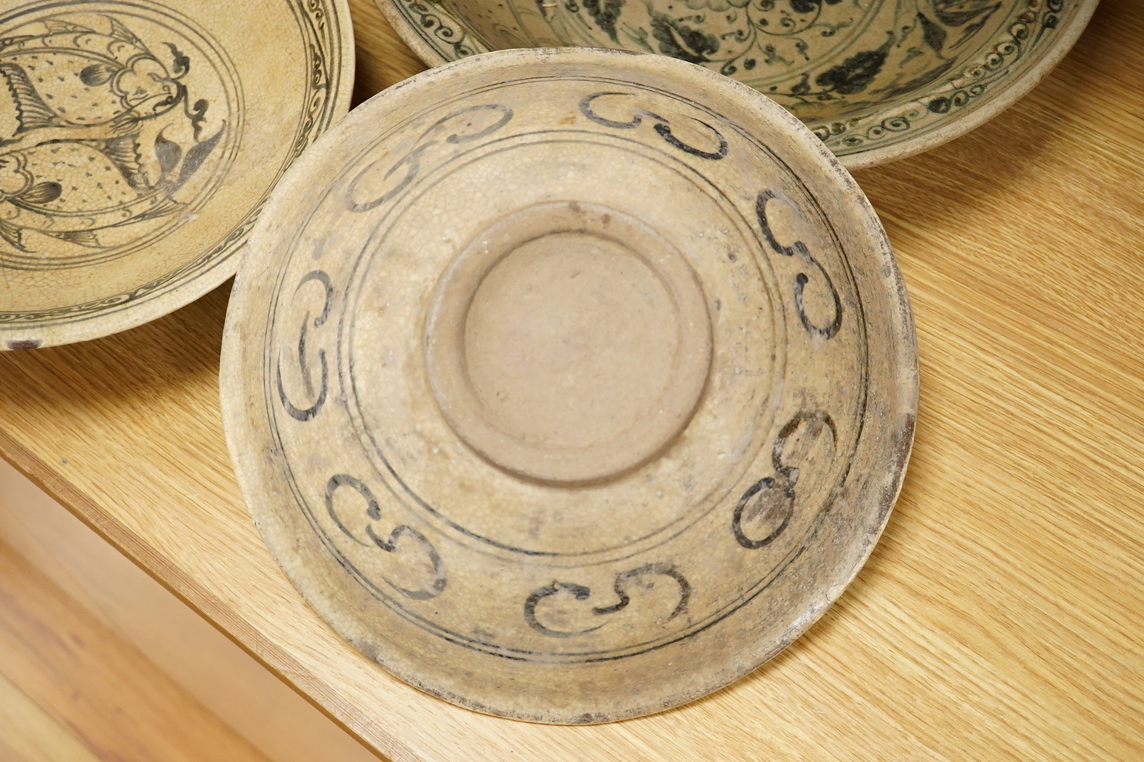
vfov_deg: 29.9
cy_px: 381
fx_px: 1430
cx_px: 572
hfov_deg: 43.6
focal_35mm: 45
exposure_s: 1/320
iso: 2500
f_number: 4
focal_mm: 30
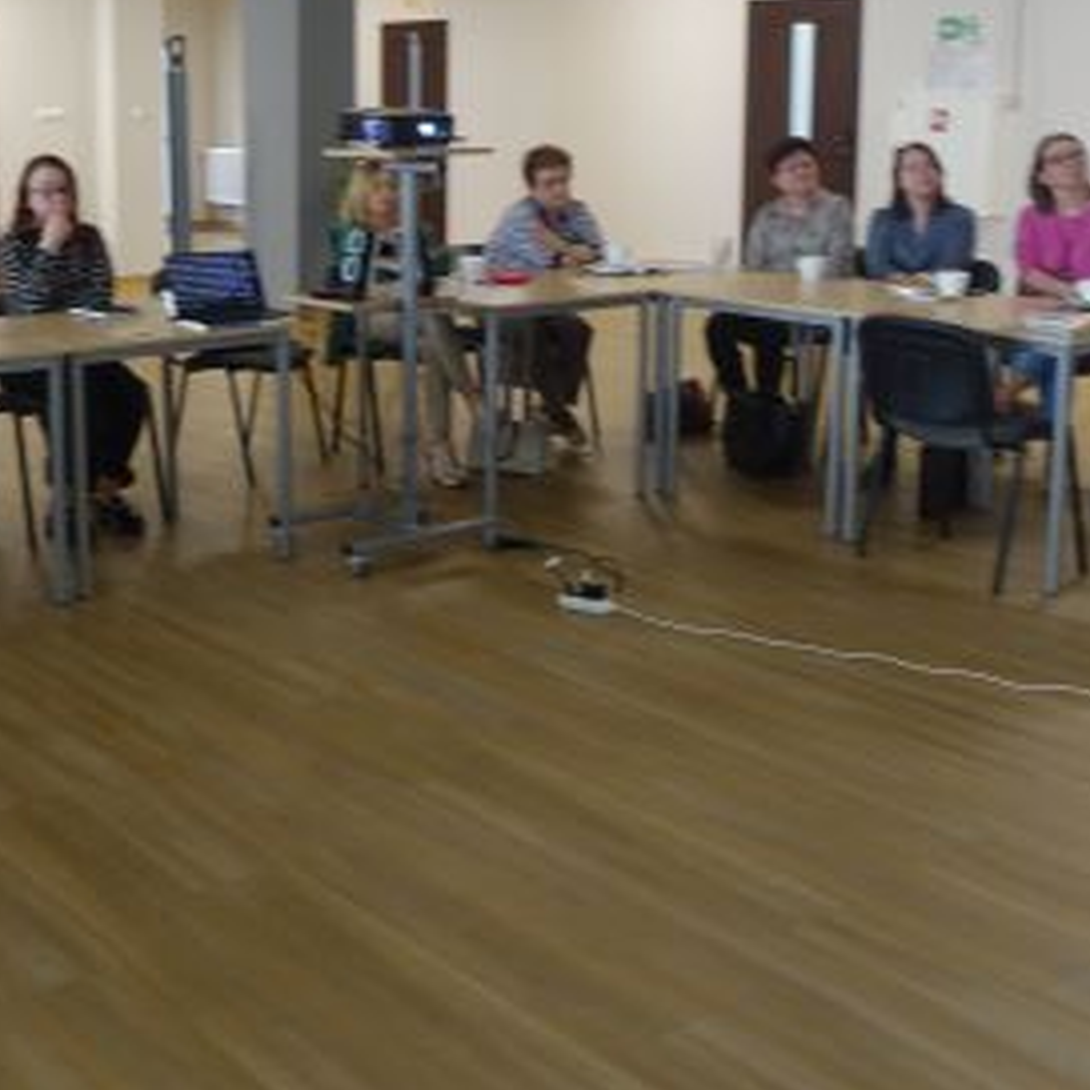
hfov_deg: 34.7
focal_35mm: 48
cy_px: 351
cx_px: 289
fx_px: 1710
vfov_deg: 35.0
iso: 320
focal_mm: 8.8
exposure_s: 1/30
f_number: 2.8
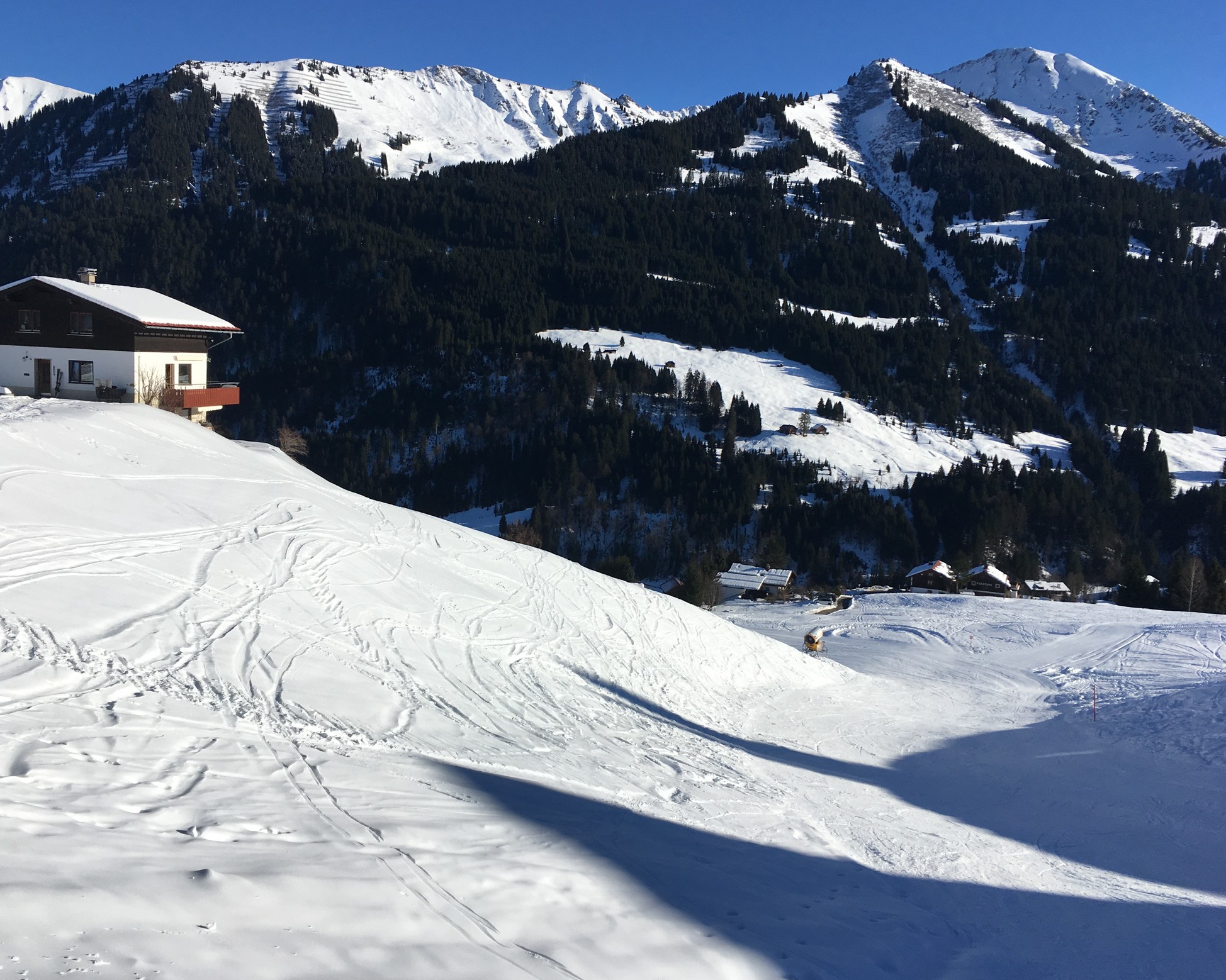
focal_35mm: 31
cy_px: 486
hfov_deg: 57.1
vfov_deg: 47.1
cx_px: 565
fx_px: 1125
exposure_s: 1/3077
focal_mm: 4.15
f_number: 2.2
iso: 25
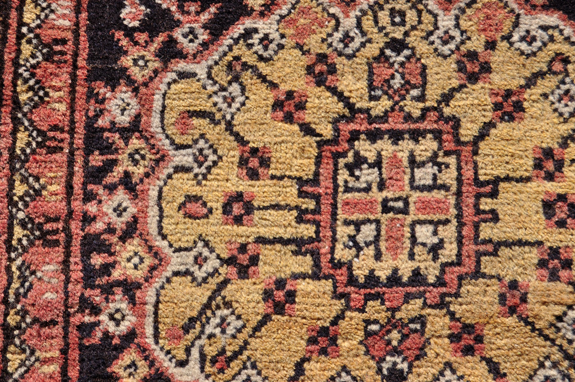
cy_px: 191
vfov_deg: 16.5
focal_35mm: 82
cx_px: 288
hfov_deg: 24.6
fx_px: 1316
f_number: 11
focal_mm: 55
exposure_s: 1/500
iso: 200
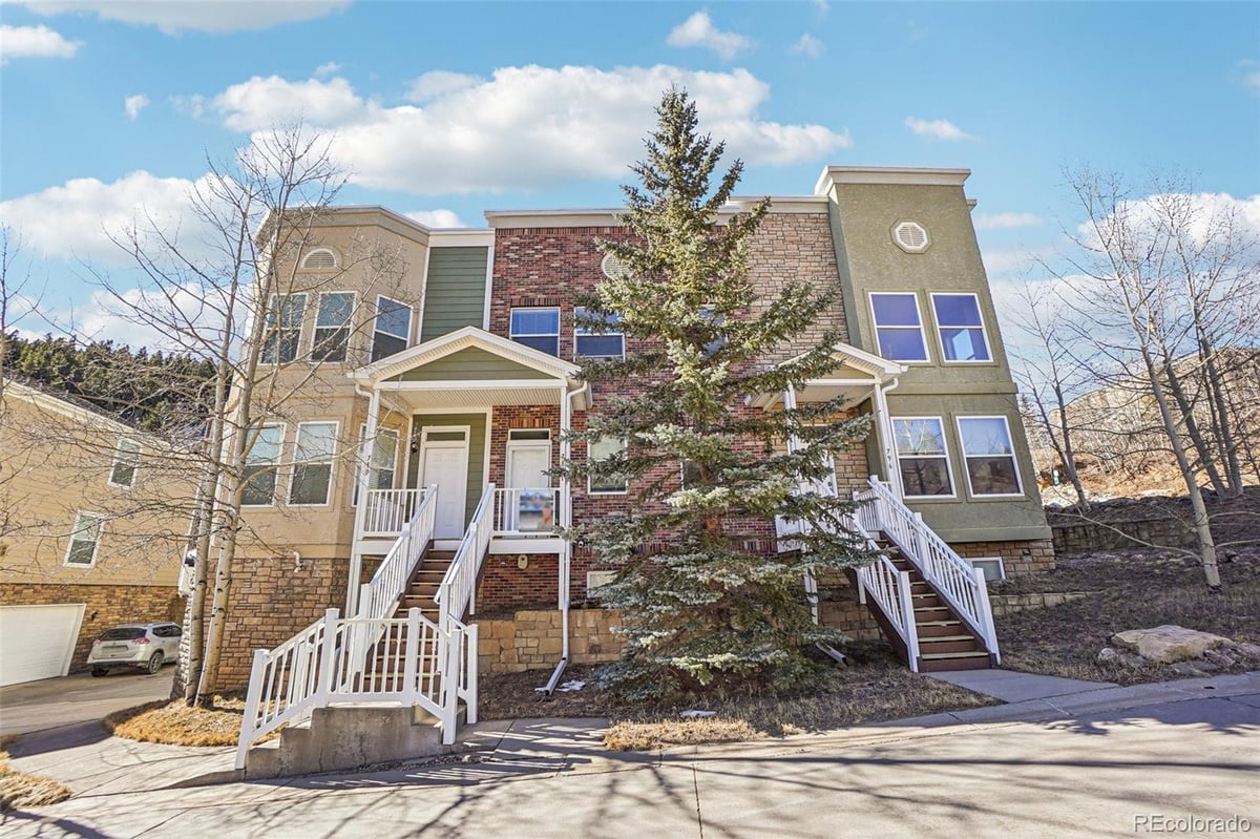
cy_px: 420
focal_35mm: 15
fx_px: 525
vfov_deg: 77.3
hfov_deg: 100.4
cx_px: 630
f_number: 8
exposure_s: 1/100
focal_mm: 10
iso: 100
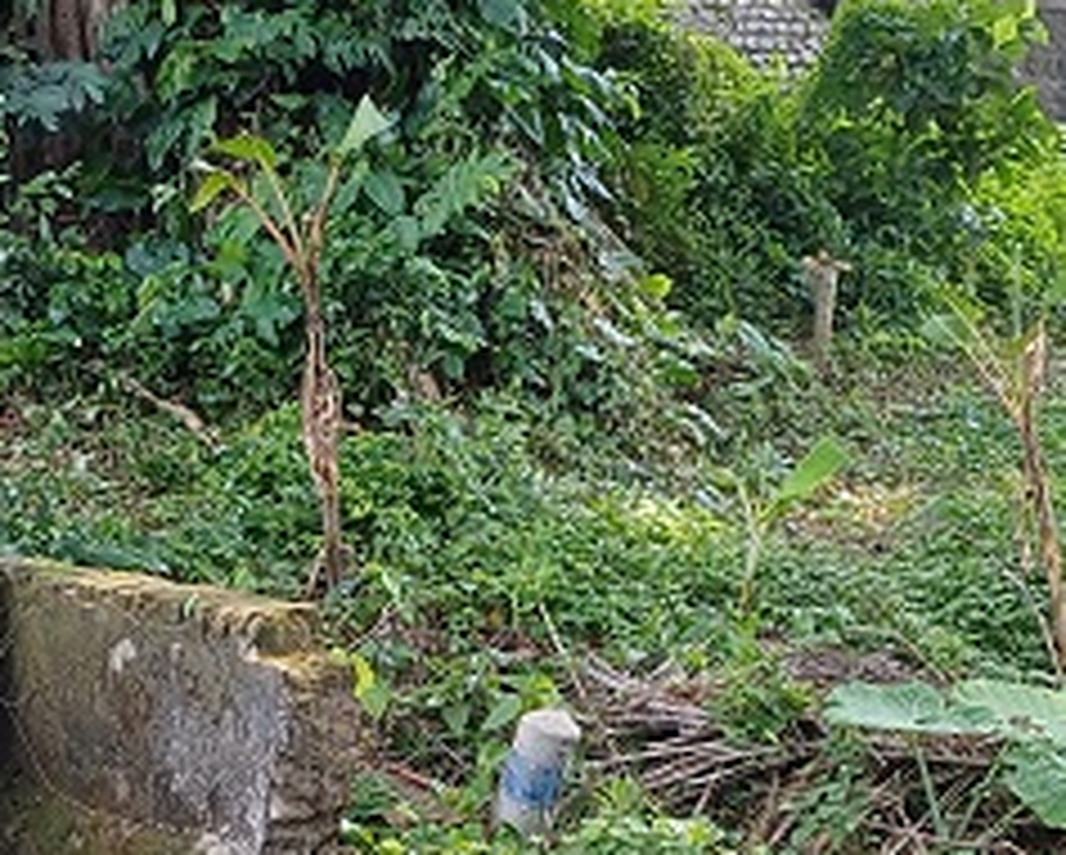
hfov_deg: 26.4
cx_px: 535
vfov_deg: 20.6
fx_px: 2273
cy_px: 862
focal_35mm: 72
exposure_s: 1/100
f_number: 1.8
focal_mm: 4.65
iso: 64
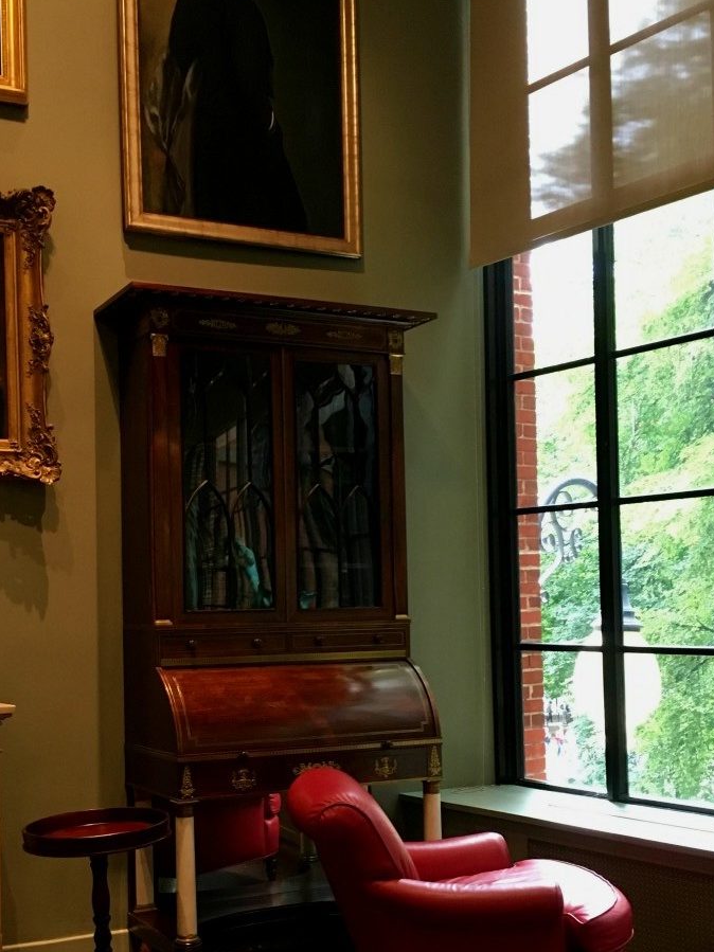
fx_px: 1183
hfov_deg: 33.4
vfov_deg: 43.6
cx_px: 257
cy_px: 574
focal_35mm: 43
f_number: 2.2
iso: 200
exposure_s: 1/17
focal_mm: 4.15
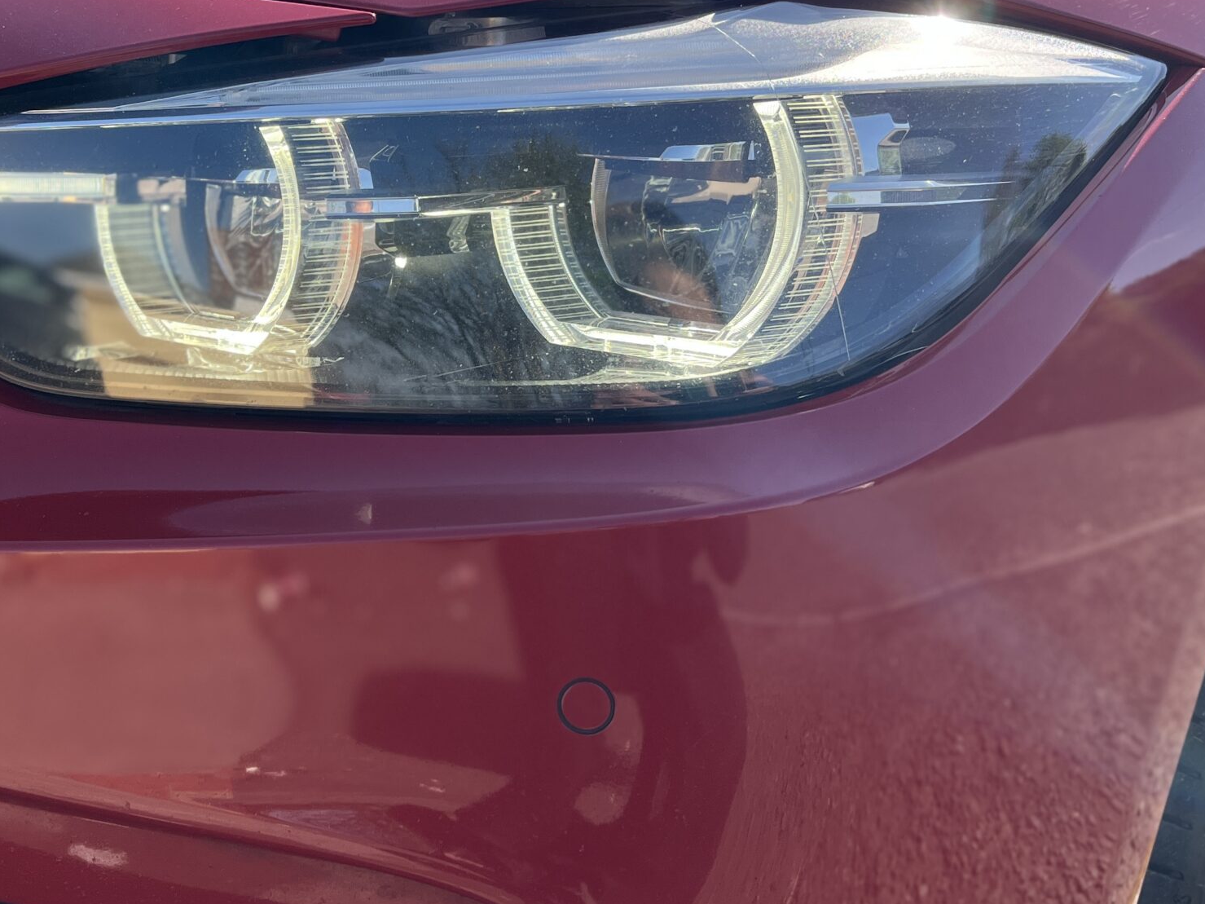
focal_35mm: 45
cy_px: 309
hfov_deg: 41.6
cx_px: 416
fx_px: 1566
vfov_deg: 31.9
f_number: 1.5
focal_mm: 5.7
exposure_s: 1/2252
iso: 50
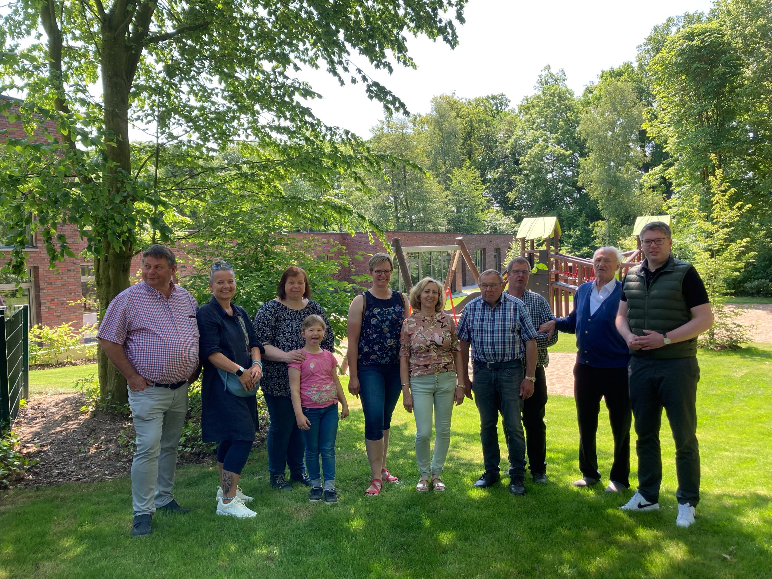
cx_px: 386
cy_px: 290
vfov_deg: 49.7
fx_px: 624
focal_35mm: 28
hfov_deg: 63.4
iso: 20
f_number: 1.8
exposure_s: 1/254
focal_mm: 3.99
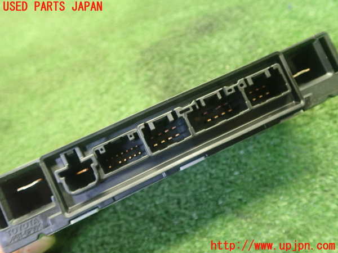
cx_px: 169
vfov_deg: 44.2
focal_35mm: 32
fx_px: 312
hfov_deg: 56.8
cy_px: 126
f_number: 2.4
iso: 500
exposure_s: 1/30
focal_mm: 5.79
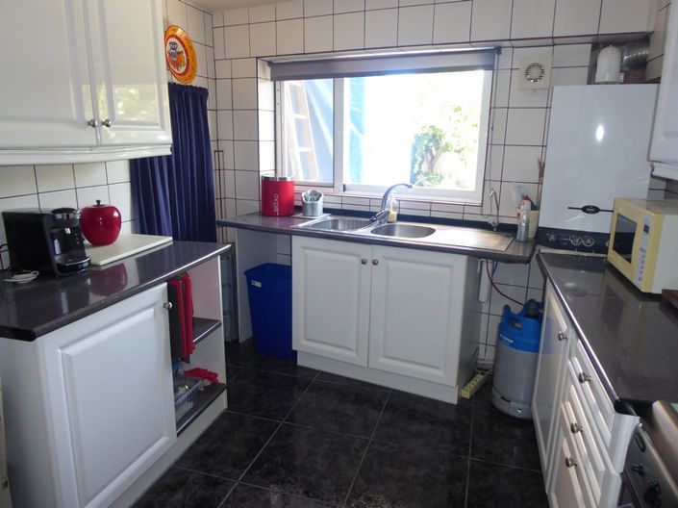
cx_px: 339
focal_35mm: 25
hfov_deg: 69.4
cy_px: 254
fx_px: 489
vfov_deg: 54.8
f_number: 3.3
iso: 320
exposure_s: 1/60
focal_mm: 4.3
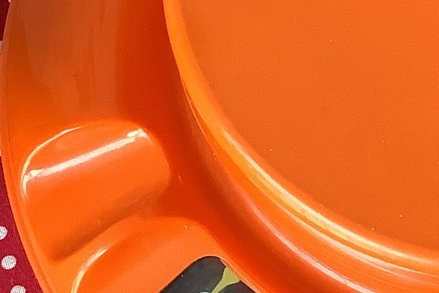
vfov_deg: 11.0
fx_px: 1512
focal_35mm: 124
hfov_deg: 16.1
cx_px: 461
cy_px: 95
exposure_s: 1/50
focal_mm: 3.3
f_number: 2.4
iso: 125
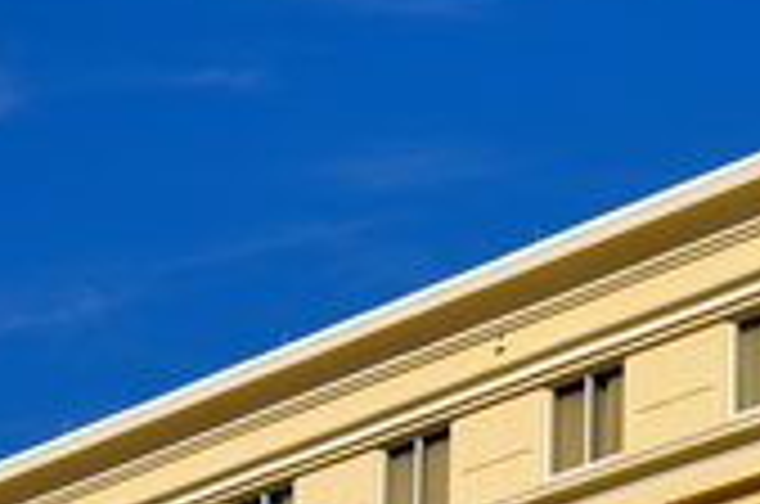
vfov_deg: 6.6
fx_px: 4348
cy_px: 268
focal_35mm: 206
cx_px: 697
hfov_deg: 9.9
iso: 100
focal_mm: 29
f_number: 9
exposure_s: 1/320
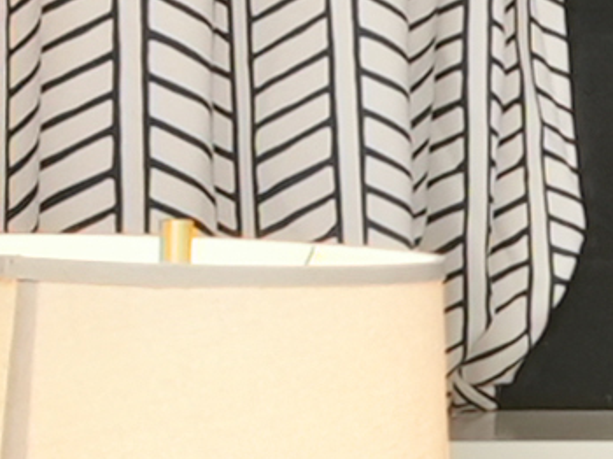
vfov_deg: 5.7
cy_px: 235
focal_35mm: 259
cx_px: 1963
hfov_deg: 6.8
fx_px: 4583
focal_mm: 23
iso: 2000
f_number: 11
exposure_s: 1
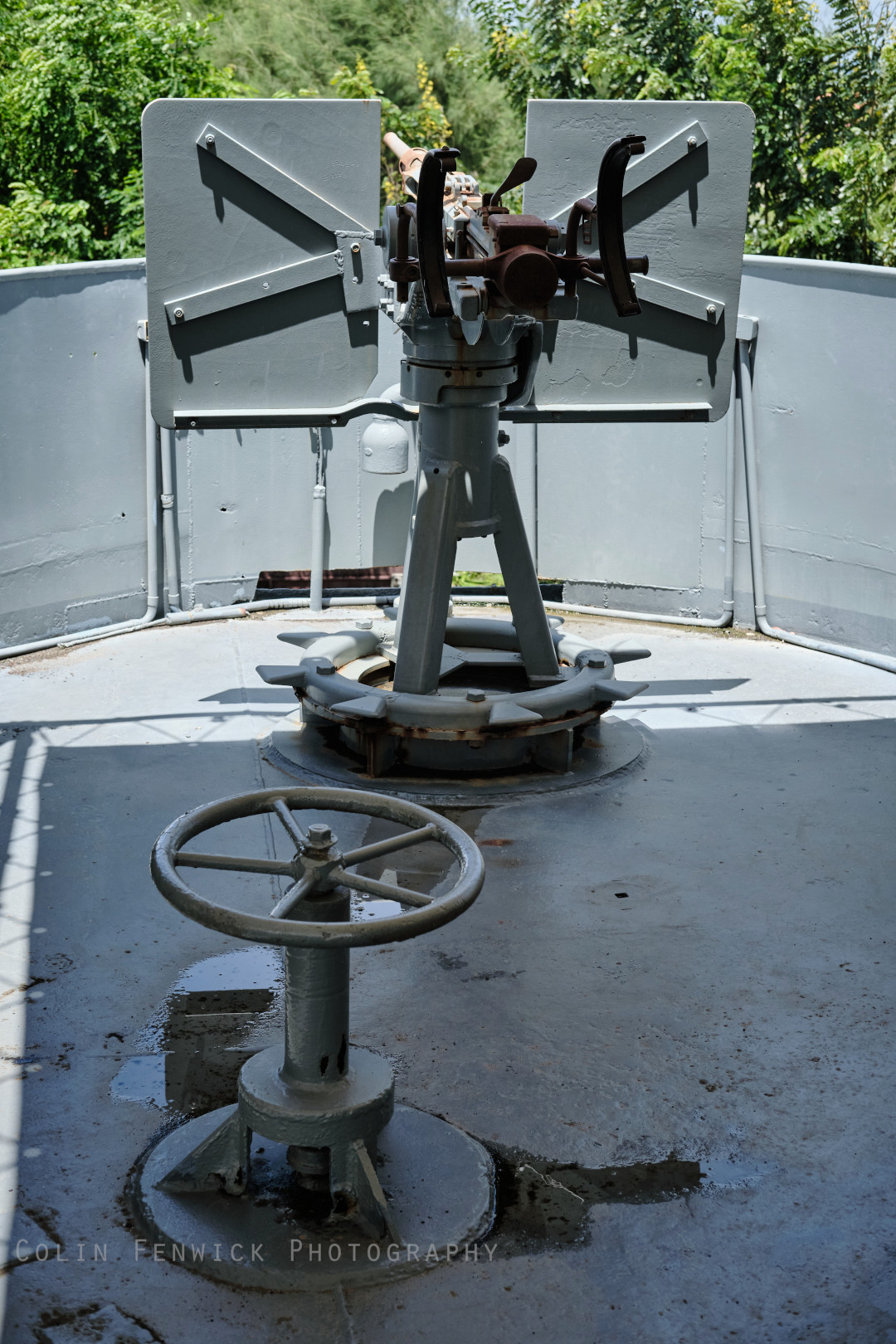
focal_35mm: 53
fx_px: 1979
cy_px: 672
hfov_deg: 25.5
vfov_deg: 37.5
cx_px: 448
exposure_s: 1/800
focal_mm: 35
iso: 400
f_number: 5.6
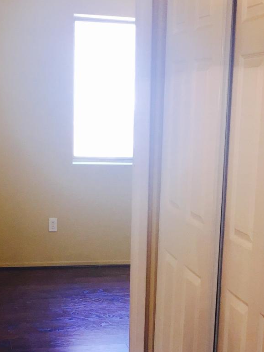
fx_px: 762
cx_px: 167
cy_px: 258
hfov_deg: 19.6
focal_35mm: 75
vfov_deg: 25.7
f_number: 2.2
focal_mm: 4.15
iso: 80
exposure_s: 1/30
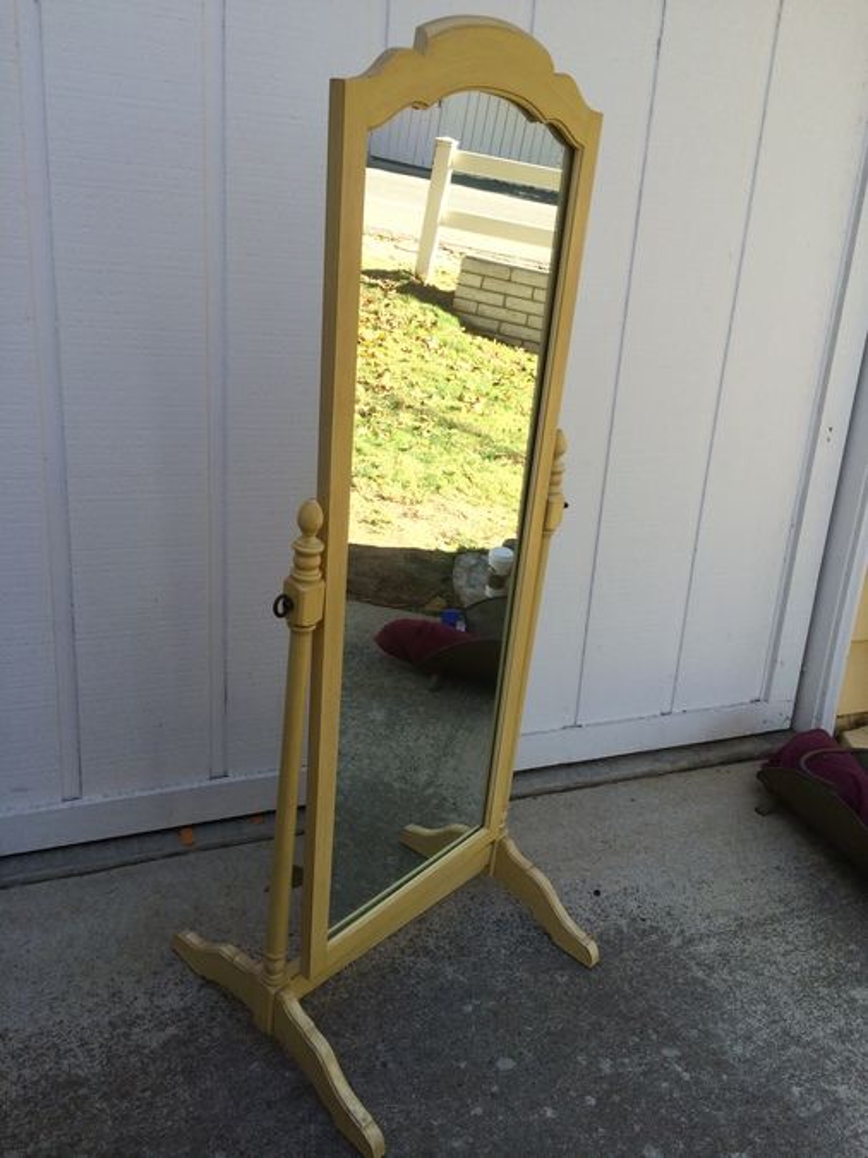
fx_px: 1003
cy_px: 579
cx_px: 434
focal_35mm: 30
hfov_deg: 46.8
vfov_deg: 60.0
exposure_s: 1/391
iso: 32
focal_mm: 4.12
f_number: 2.2
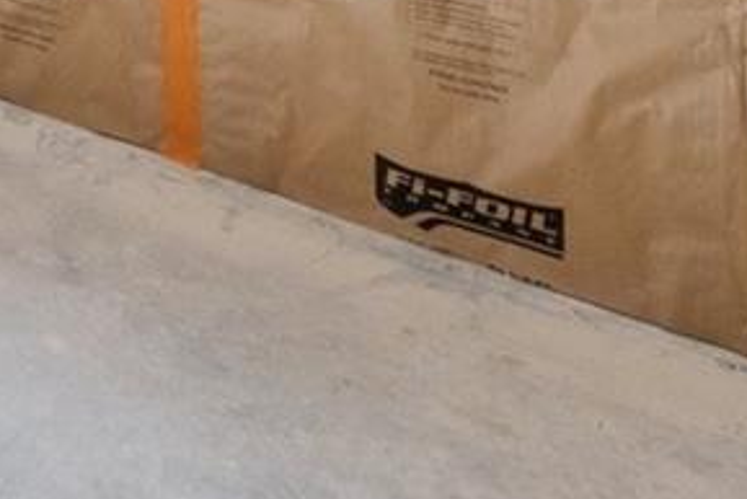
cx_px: -915
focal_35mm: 87
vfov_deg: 12.2
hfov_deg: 15.7
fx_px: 1809
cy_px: -729
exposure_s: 1/60
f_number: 8
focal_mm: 10.5
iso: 400
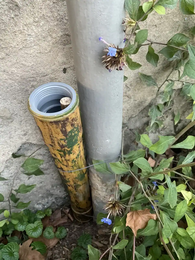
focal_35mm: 29
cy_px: 130
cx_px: 98
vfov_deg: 61.7
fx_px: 218
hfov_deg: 48.2
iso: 250
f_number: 1.8
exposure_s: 1/60
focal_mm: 3
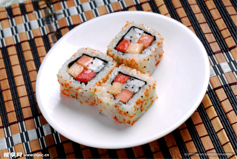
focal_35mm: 90
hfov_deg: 22.6
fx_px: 593
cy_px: 80
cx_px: 118
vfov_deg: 15.2
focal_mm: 60
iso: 100
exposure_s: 1/160
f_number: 10
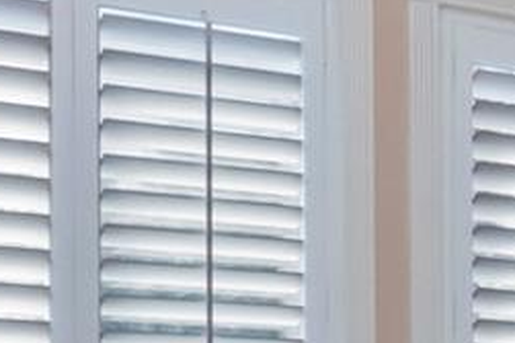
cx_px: 628
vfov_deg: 12.3
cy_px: 530
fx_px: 1504
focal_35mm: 105
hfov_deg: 18.4
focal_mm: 11
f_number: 16
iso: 1250
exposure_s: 1/200
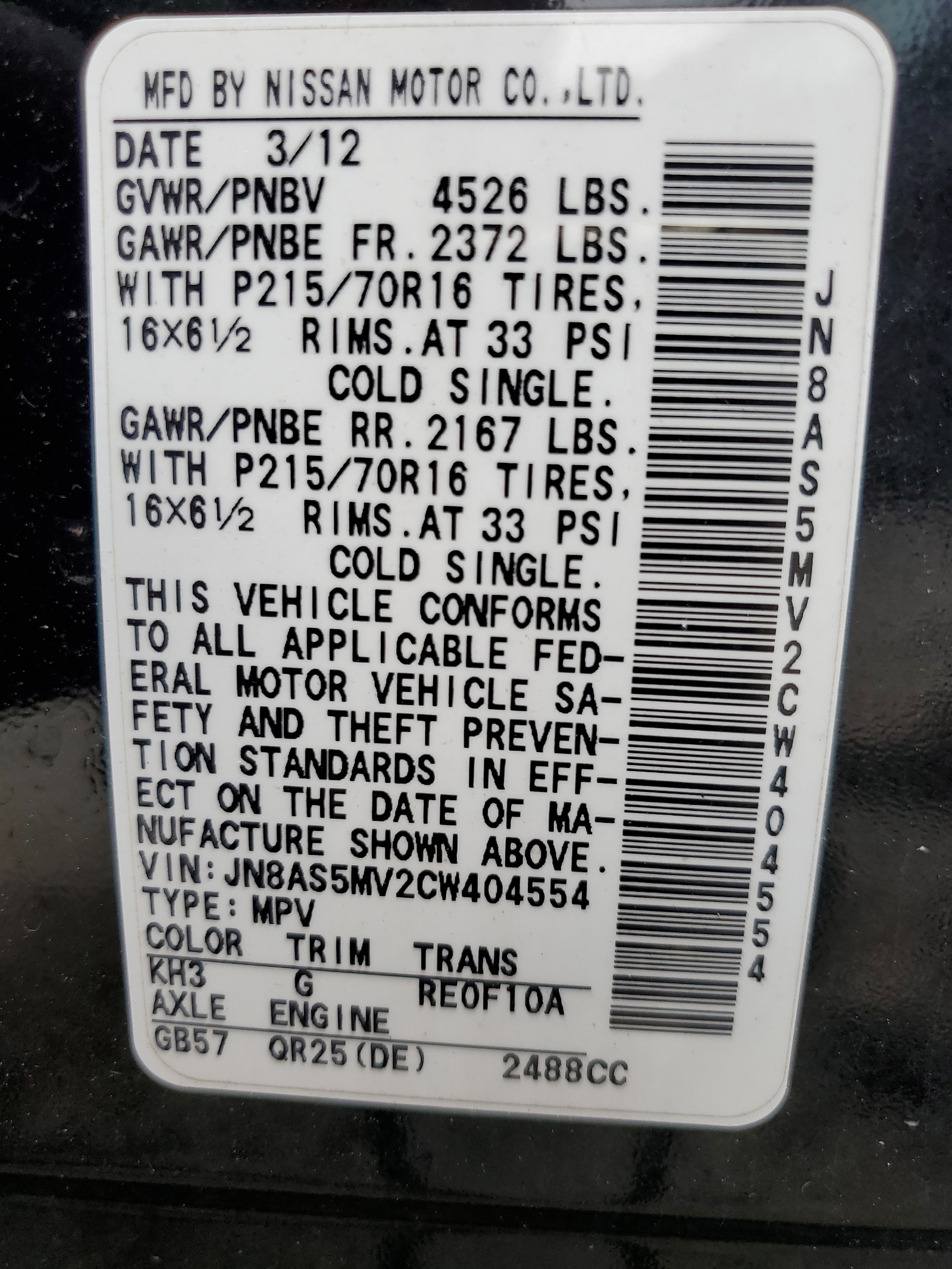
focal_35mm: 26
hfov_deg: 53.1
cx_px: 476
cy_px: 634
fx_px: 953
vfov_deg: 67.3
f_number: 1.5
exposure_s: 1/270
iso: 50
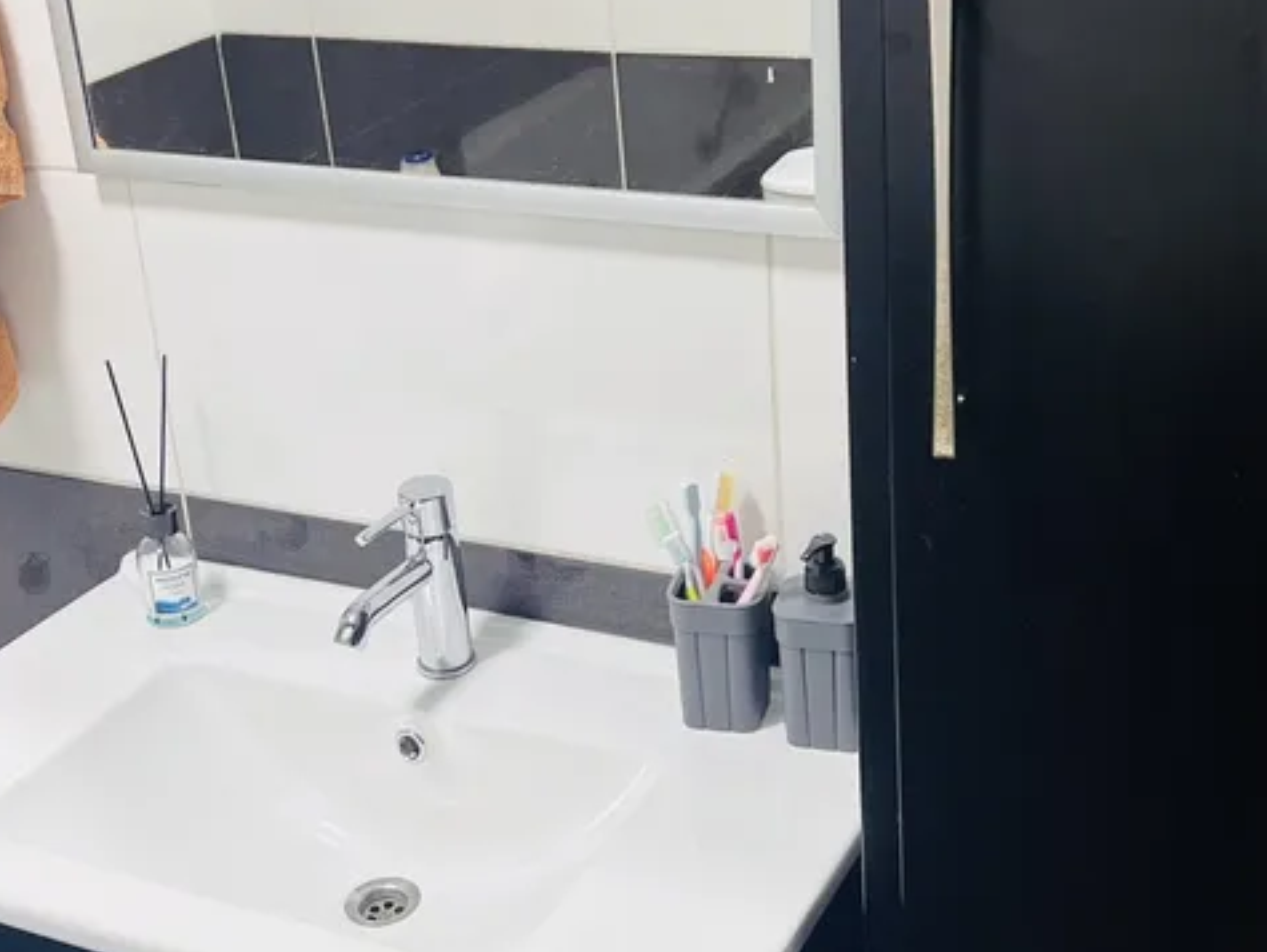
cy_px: 413
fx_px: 1282
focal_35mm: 35
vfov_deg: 40.7
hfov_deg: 52.6
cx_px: 616
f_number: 1.5
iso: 100
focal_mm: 5.7
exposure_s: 1/100
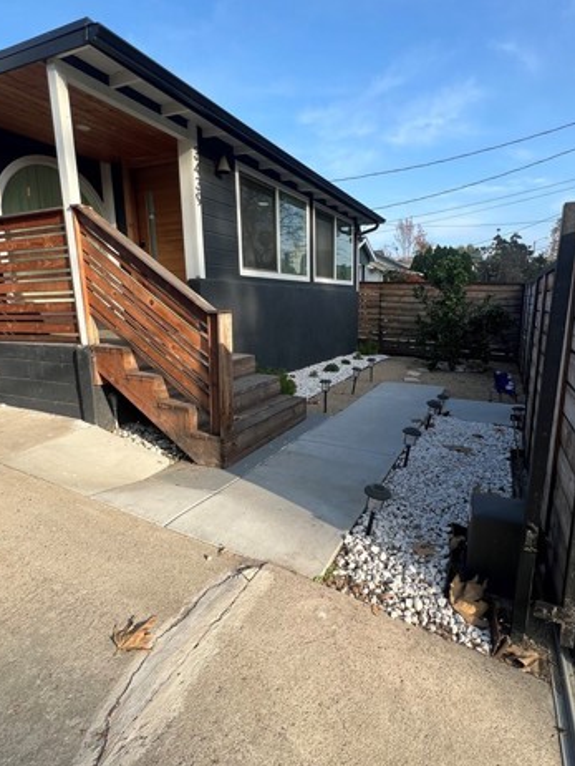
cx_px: 295
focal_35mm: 18
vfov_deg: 87.7
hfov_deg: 71.6
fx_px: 398
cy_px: 395
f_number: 1.8
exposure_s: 1/523
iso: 32
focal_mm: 1.57
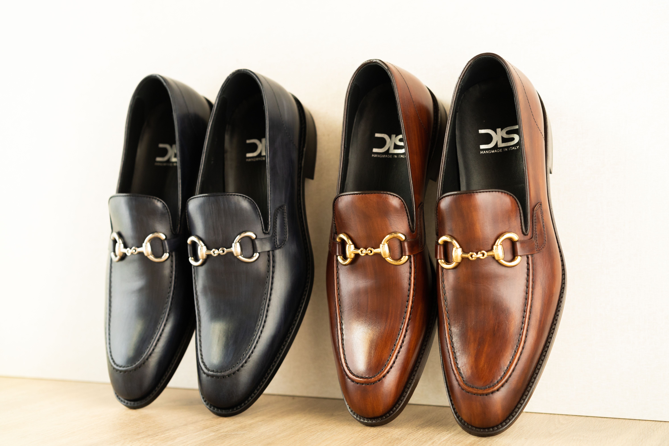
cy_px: 223
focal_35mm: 55
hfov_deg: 36.2
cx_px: 334
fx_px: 1022
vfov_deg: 24.6
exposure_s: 1/40
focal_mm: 55
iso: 800
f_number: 4
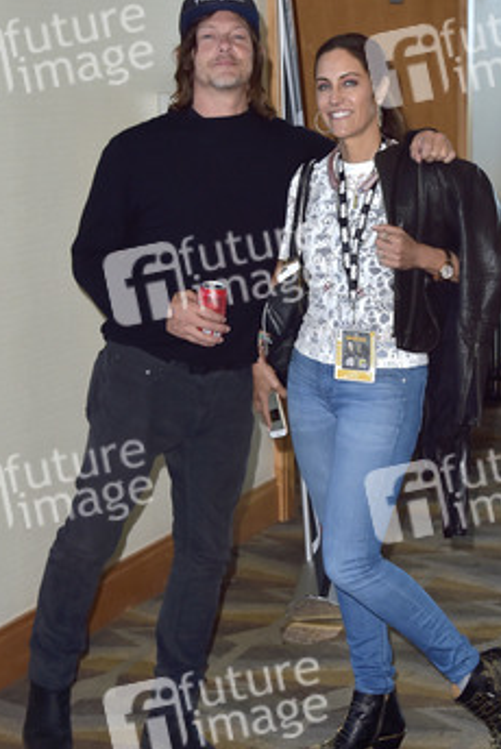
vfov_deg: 28.0
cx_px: 280
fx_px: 1500
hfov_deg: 19.0
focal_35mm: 72
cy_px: 383
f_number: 7.1
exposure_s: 1/250
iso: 320
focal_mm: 62
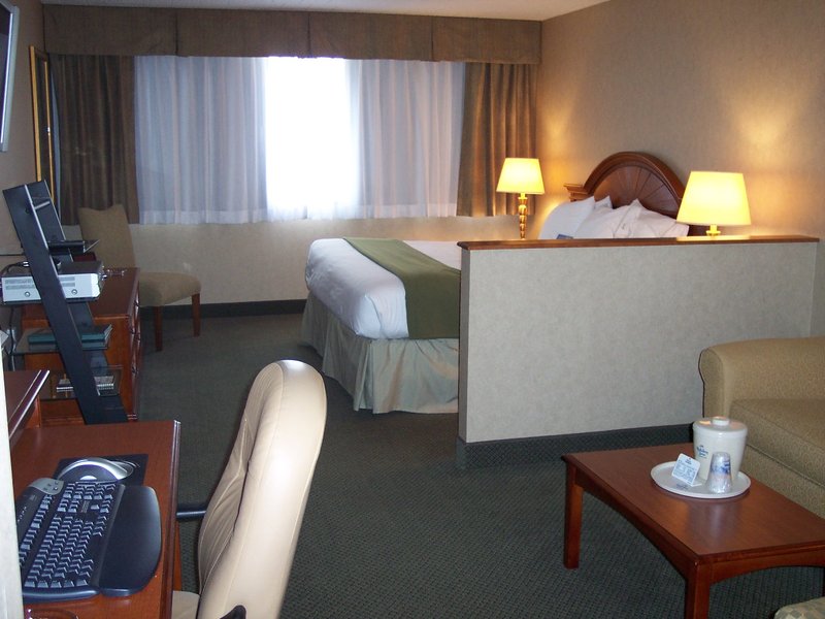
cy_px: 310
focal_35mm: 38
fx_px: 906
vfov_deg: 37.7
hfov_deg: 49.0
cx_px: 412
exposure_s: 1/30
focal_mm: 8
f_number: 2.8
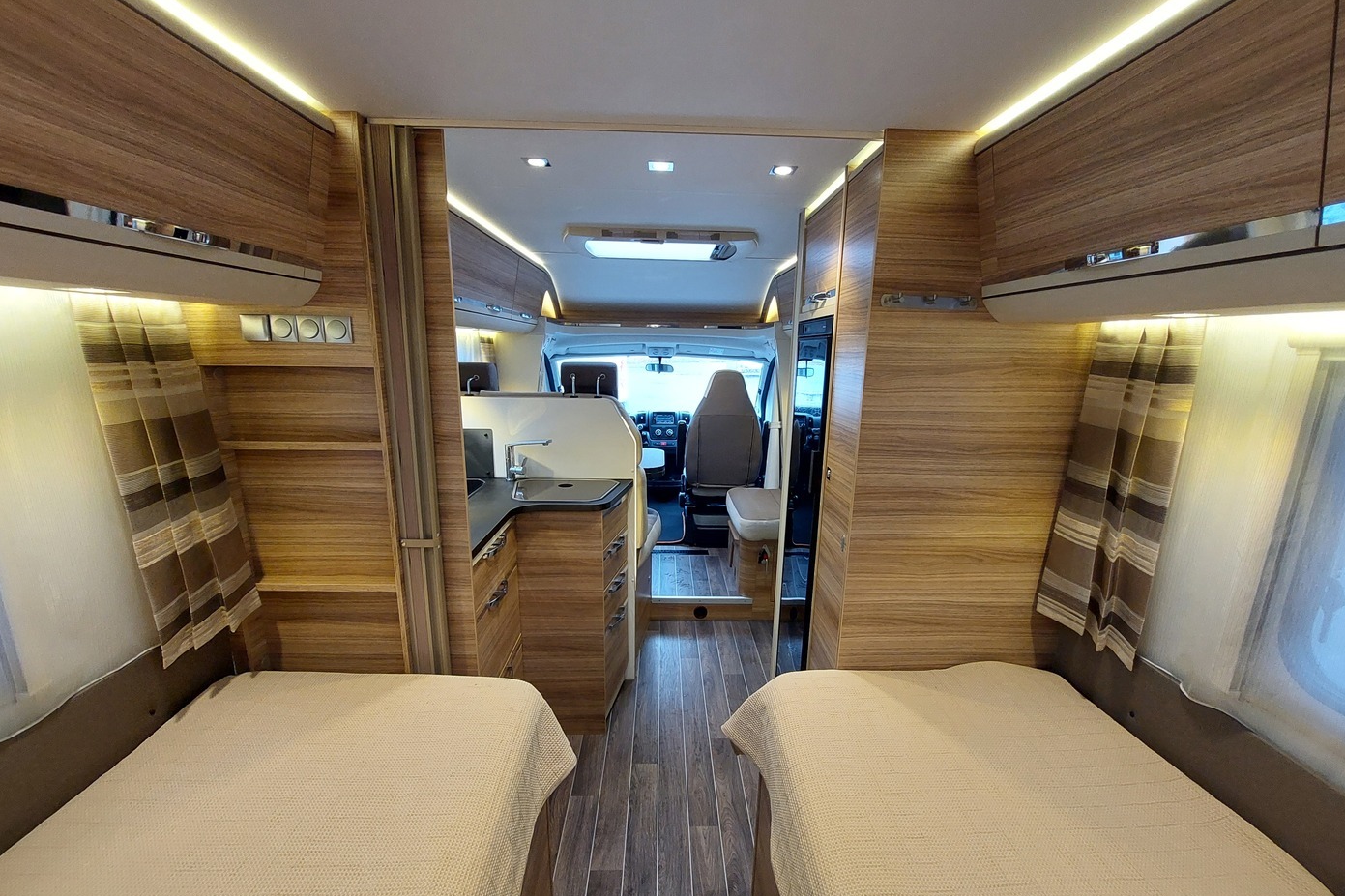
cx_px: 681
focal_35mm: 14
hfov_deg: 104.3
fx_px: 523
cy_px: 472
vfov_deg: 81.1
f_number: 2.2
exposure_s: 1/50
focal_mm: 1.74
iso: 250
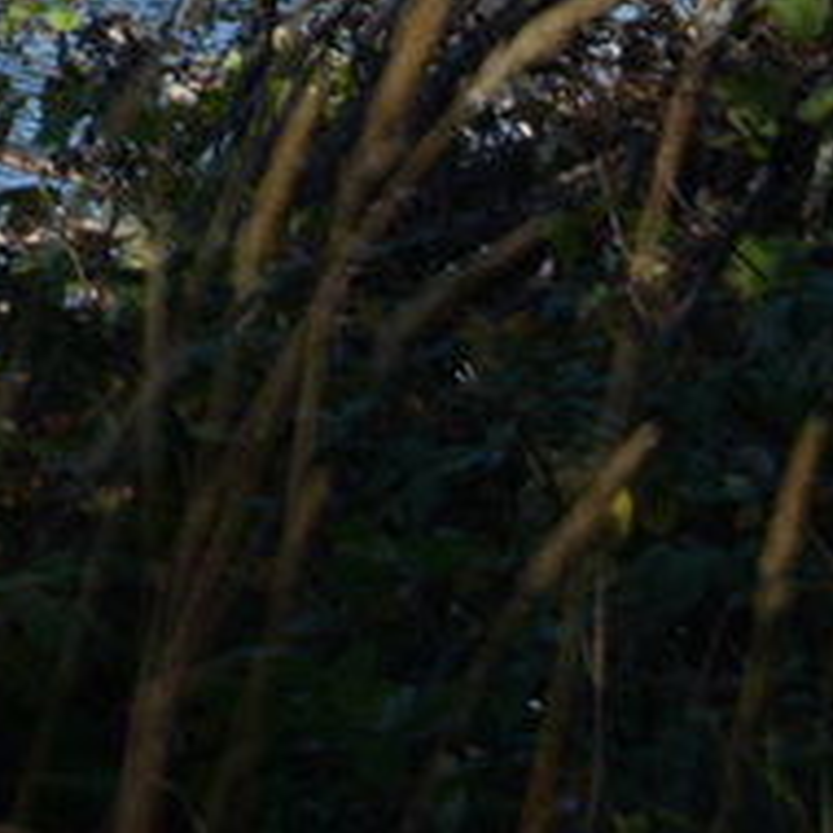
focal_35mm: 390
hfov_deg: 4.4
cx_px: -881
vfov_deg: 4.4
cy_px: -1008
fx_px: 10618
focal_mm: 68
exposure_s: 1/250
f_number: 8
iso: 100
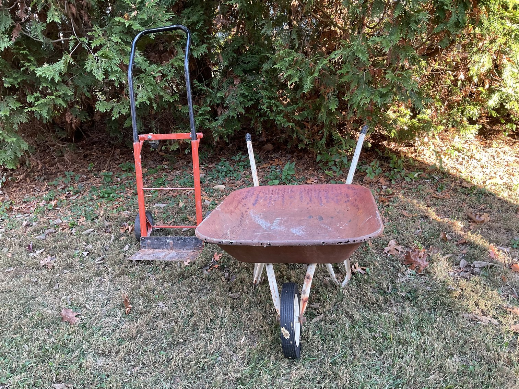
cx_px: 260
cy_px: 194
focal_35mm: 29
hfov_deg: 61.7
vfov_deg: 48.2
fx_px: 435
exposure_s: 1/100
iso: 50
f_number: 1.8
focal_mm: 3
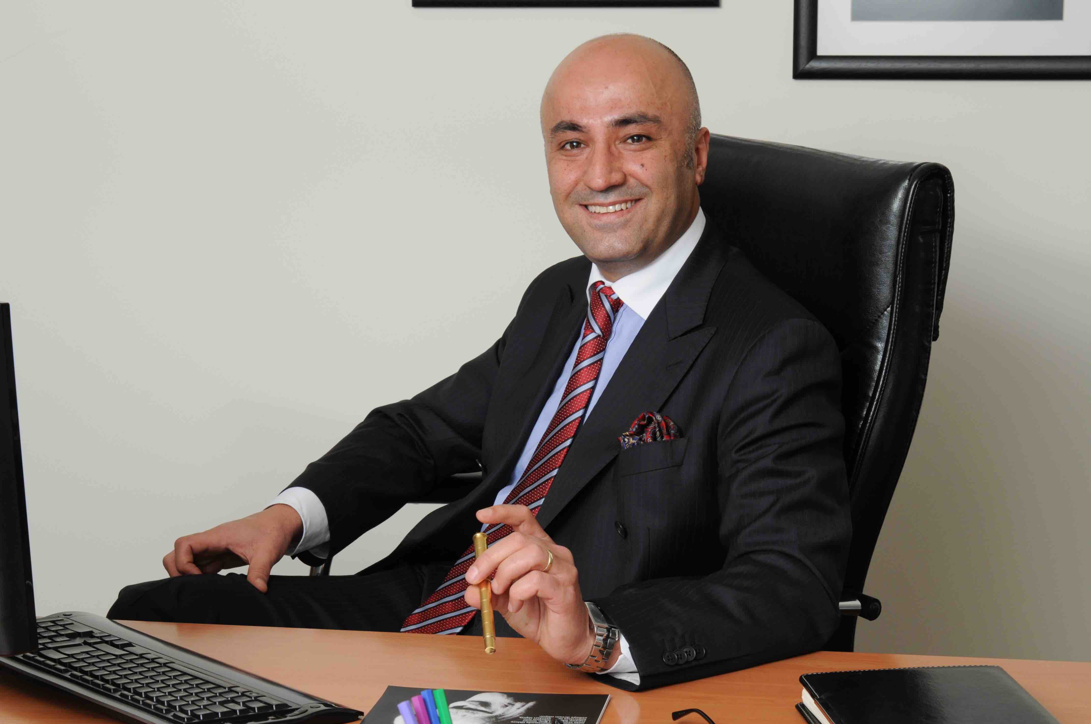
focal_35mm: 78
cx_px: 546
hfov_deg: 26.0
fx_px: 2361
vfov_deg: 17.4
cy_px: 362
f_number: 11
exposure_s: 1/60
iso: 320
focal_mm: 52
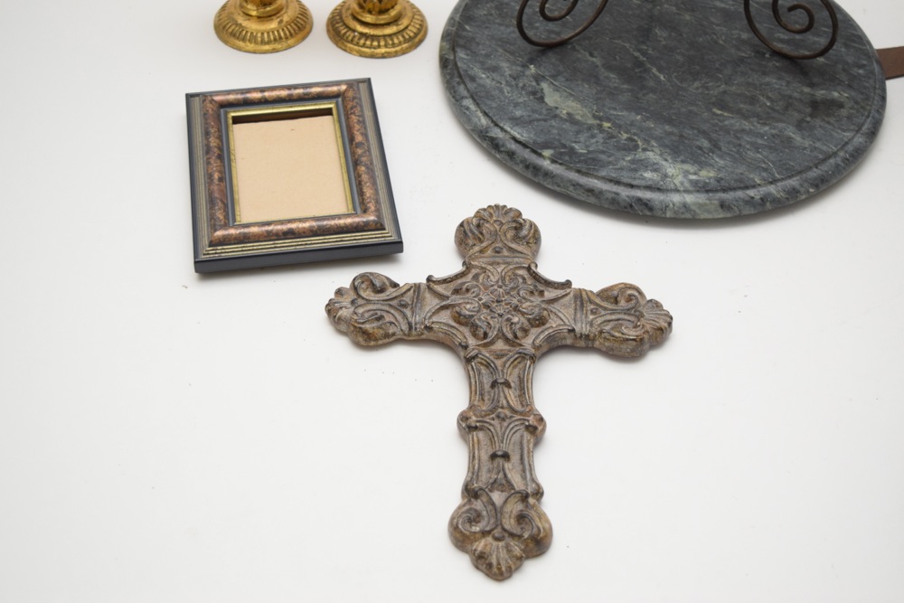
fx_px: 1356
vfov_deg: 25.1
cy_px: 302
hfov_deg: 36.9
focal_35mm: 54
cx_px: 452
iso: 800
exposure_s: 1/60
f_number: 4.8
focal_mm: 36
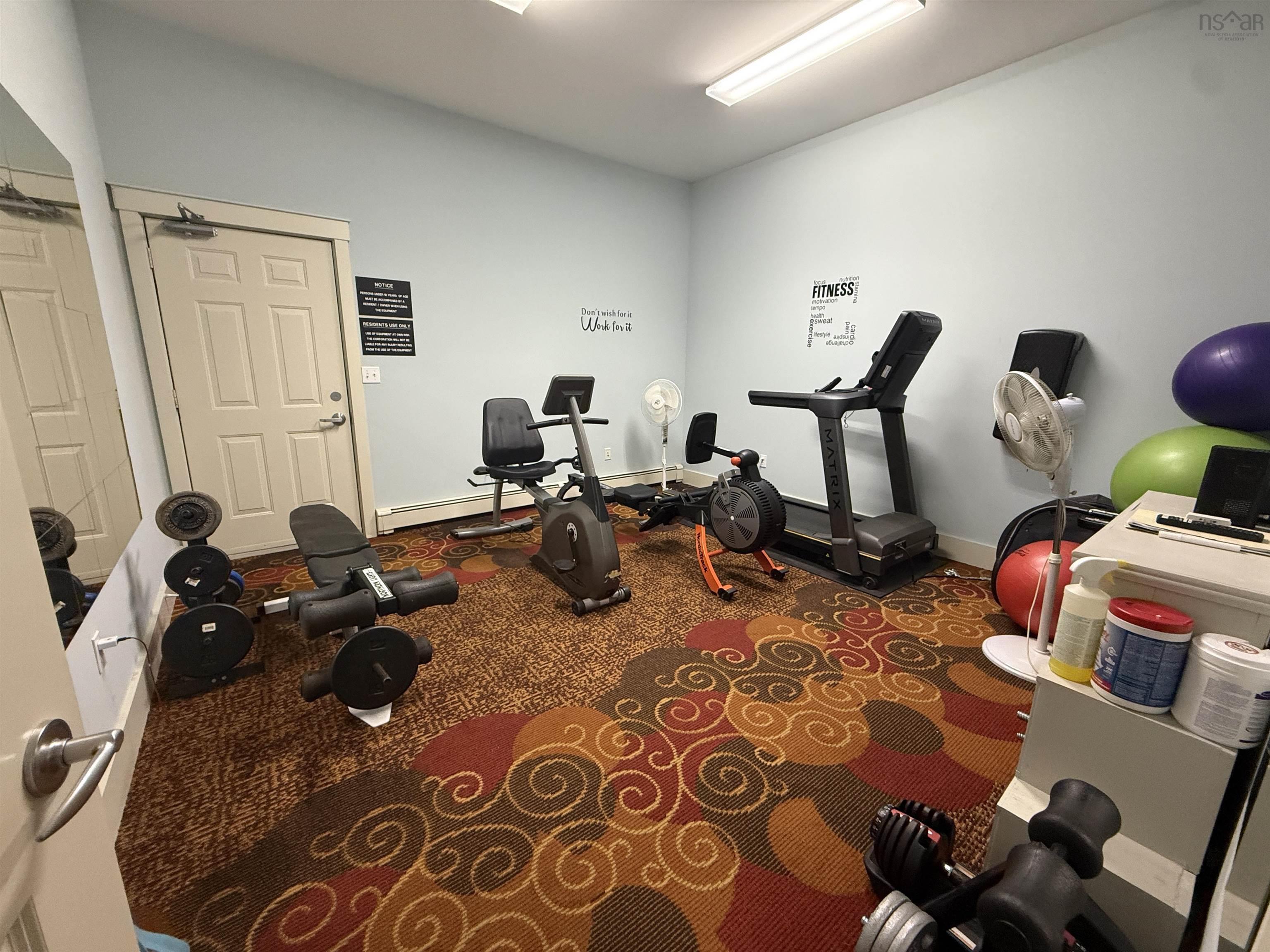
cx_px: 635
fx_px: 514
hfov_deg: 102.1
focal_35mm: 14
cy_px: 476
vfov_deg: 85.7
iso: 400
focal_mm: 2.22
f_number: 2.2
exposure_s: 1/60
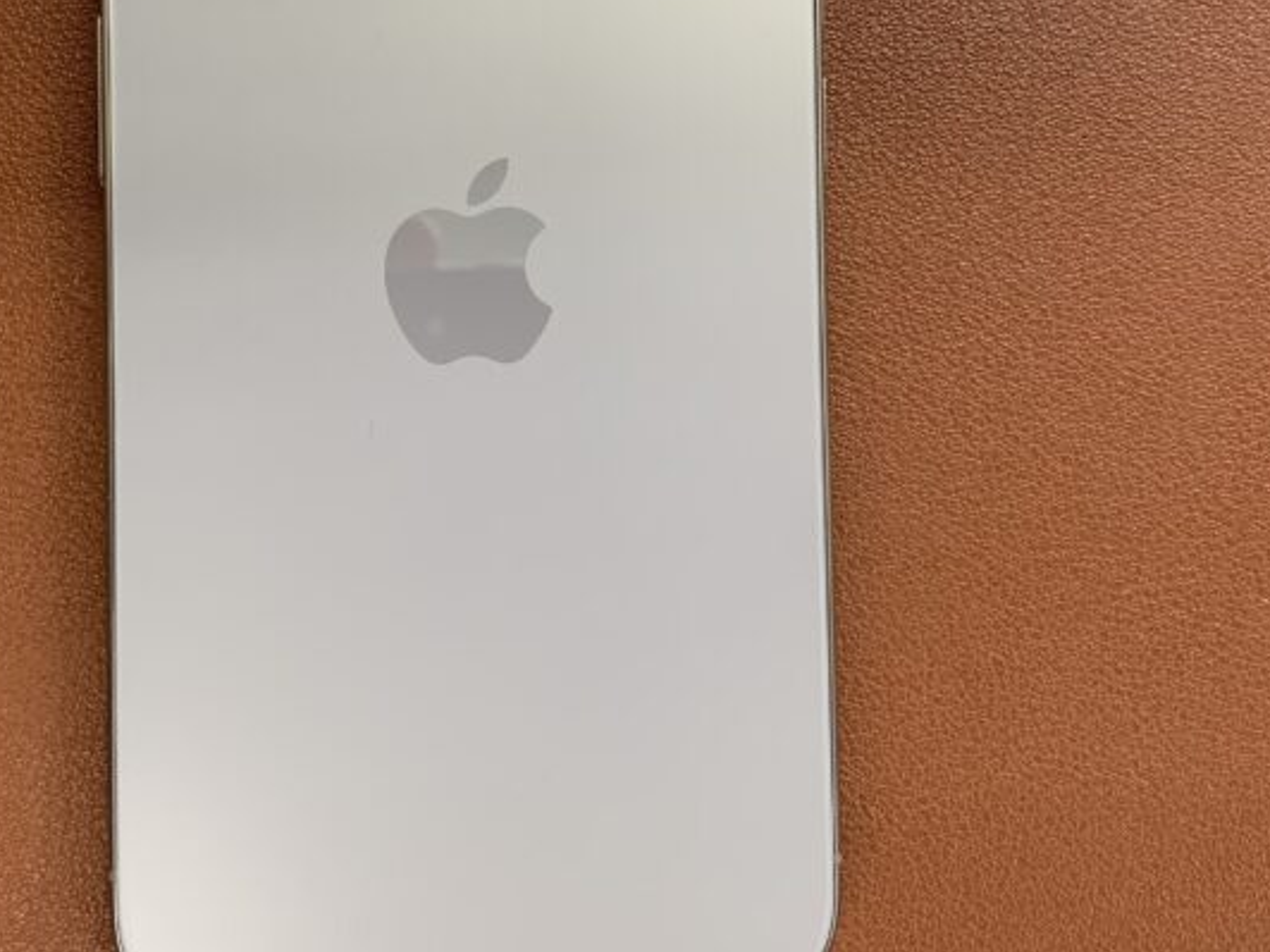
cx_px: 427
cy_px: 267
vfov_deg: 28.8
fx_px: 1834
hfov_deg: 37.8
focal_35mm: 50
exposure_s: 1/65
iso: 100
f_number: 1.8
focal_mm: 4.25
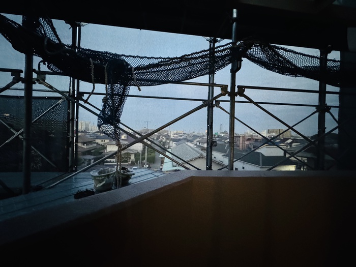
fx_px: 144
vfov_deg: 85.7
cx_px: 178
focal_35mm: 14
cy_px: 134
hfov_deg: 102.1
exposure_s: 1/30
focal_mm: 2.22
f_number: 2.2
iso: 1250
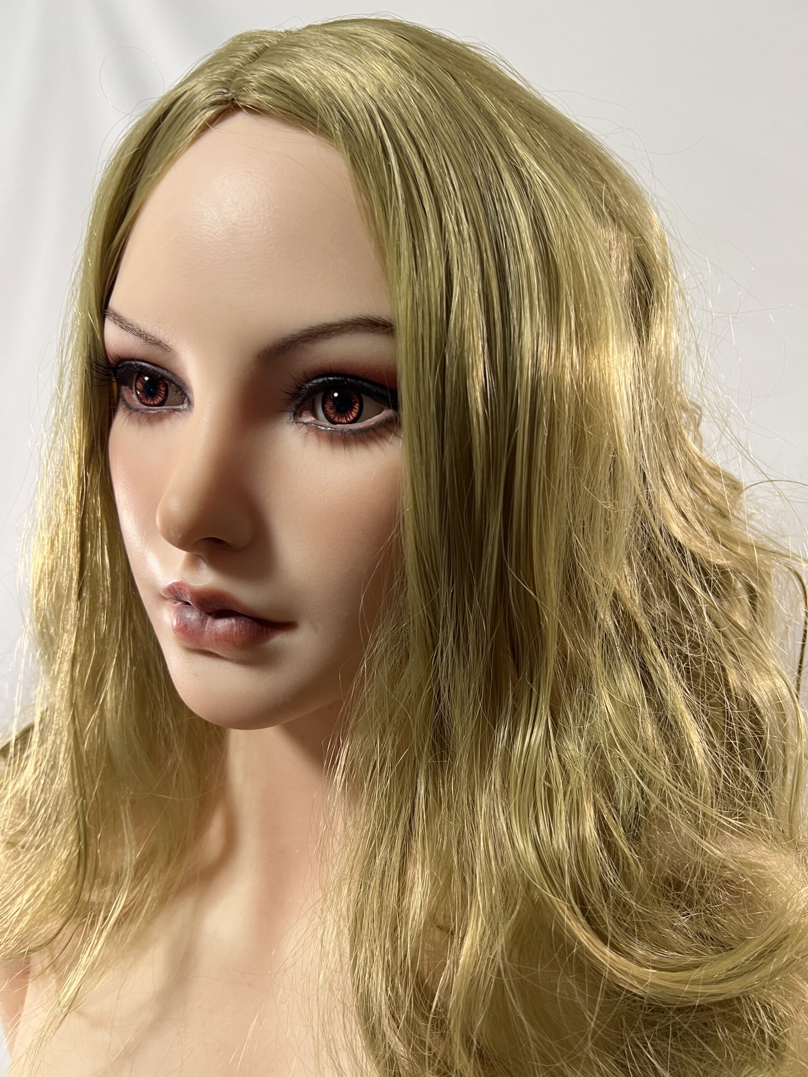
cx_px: 404
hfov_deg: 53.1
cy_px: 538
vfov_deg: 67.3
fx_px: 809
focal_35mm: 26
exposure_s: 1/60
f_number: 1.5
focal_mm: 5.7
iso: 125
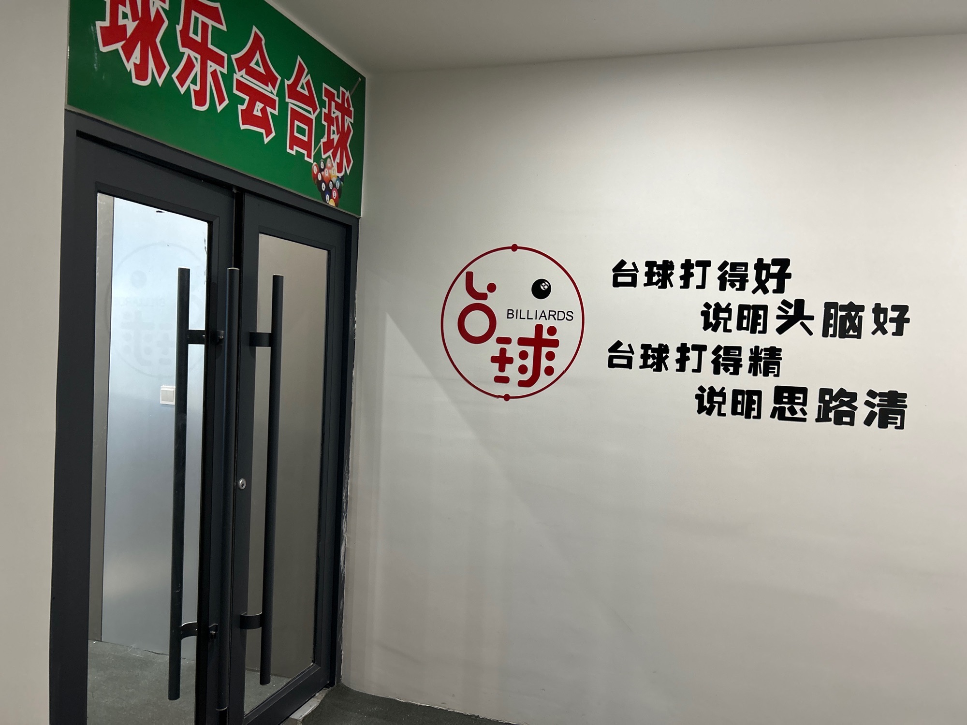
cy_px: 362
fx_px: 726
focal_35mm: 26
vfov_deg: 53.1
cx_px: 484
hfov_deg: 67.3
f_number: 1.5
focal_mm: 5.7
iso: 200
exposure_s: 1/50
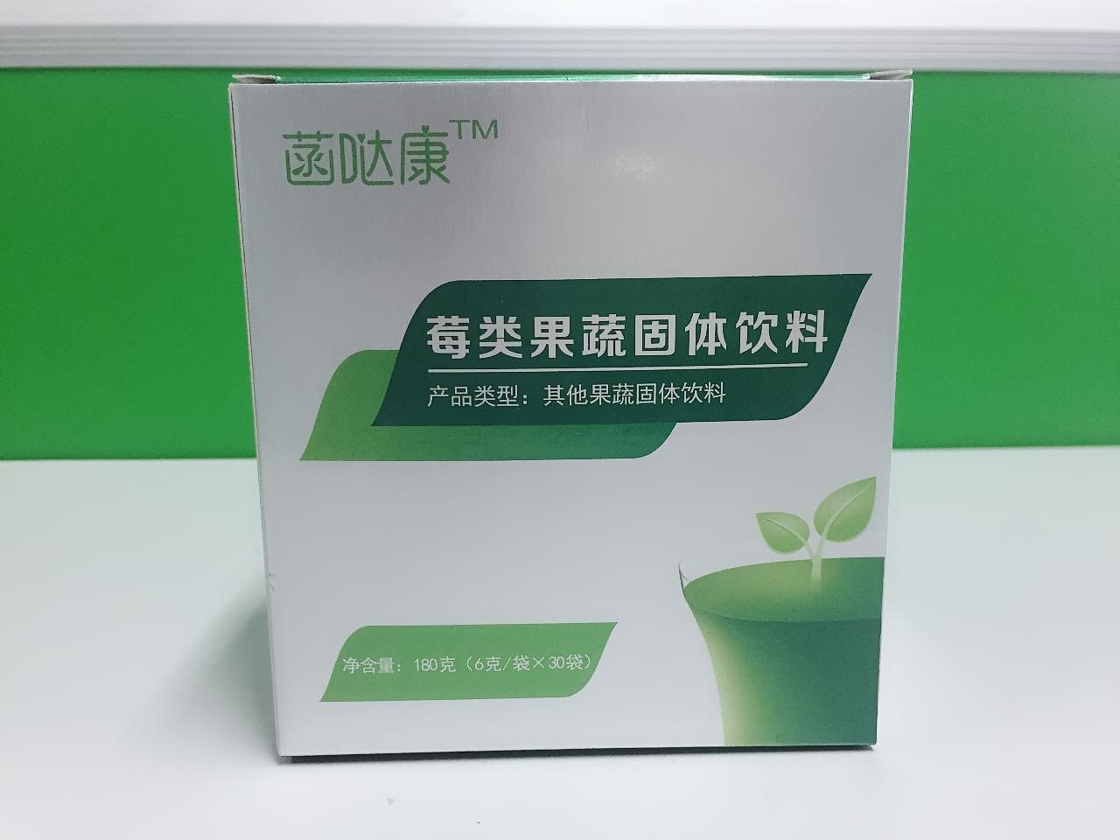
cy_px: 420
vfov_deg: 48.2
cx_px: 560
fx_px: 938
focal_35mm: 29
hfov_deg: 61.7
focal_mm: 4.15
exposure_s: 1/25
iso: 100
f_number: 2.2
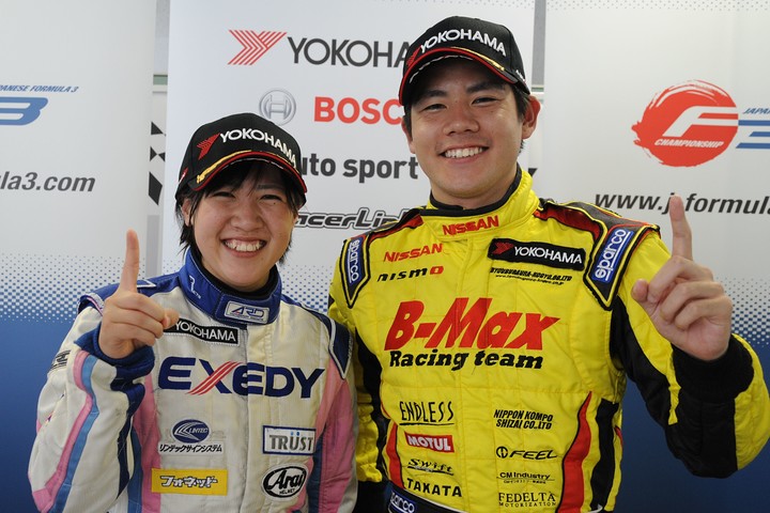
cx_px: 385
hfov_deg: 58.7
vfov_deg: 41.1
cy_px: 256
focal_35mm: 32
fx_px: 684
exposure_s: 1/60
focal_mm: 32
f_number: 5.6
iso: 1600
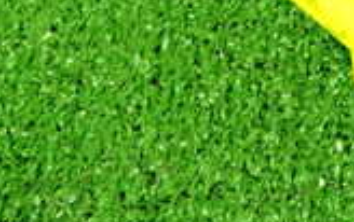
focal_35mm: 124
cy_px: -125
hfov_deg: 15.5
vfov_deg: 10.2
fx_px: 1198
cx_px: 531
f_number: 2.4
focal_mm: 5.79
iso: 640
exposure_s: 1/30
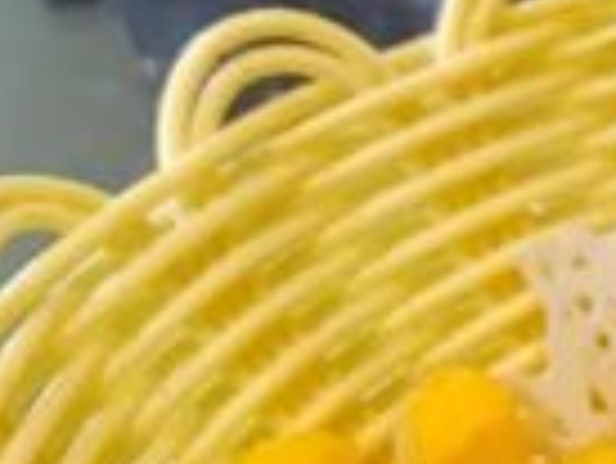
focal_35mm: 143
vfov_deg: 10.0
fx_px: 2547
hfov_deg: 12.2
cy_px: 737
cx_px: 1245
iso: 50
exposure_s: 1/17
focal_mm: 3.99
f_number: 1.8
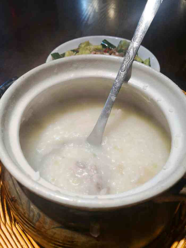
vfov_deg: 65.3
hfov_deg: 51.4
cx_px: 93
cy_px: 124
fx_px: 193
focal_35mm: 27
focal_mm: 3.95
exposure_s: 1/50
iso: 80
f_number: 1.6
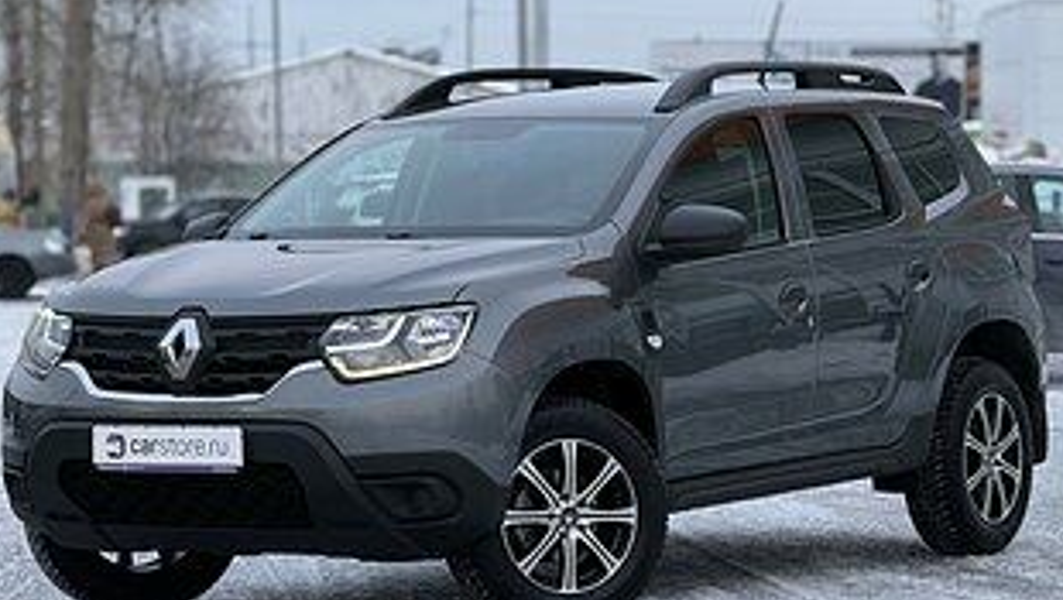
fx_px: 4232
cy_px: 372
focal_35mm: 150
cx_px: 535
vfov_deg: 8.1
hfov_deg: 14.3
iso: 160
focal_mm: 15.66
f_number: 2.8
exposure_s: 1/99
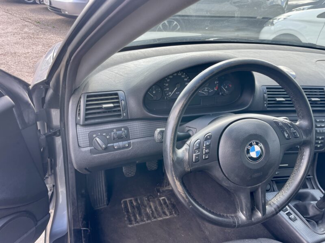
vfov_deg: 53.1
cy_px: 122
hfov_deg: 67.3
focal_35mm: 26
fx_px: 244
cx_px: 162
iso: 32
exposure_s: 1/138
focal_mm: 4.2
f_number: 1.6
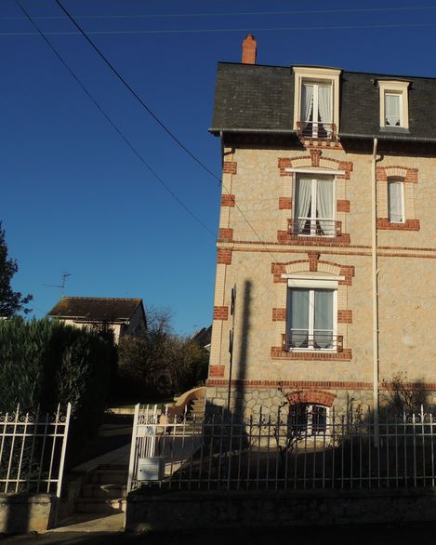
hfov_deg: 44.3
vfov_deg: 55.7
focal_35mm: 32
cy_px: 278
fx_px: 516
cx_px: 327
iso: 100
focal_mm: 4.3
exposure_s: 1/1250
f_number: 4.7
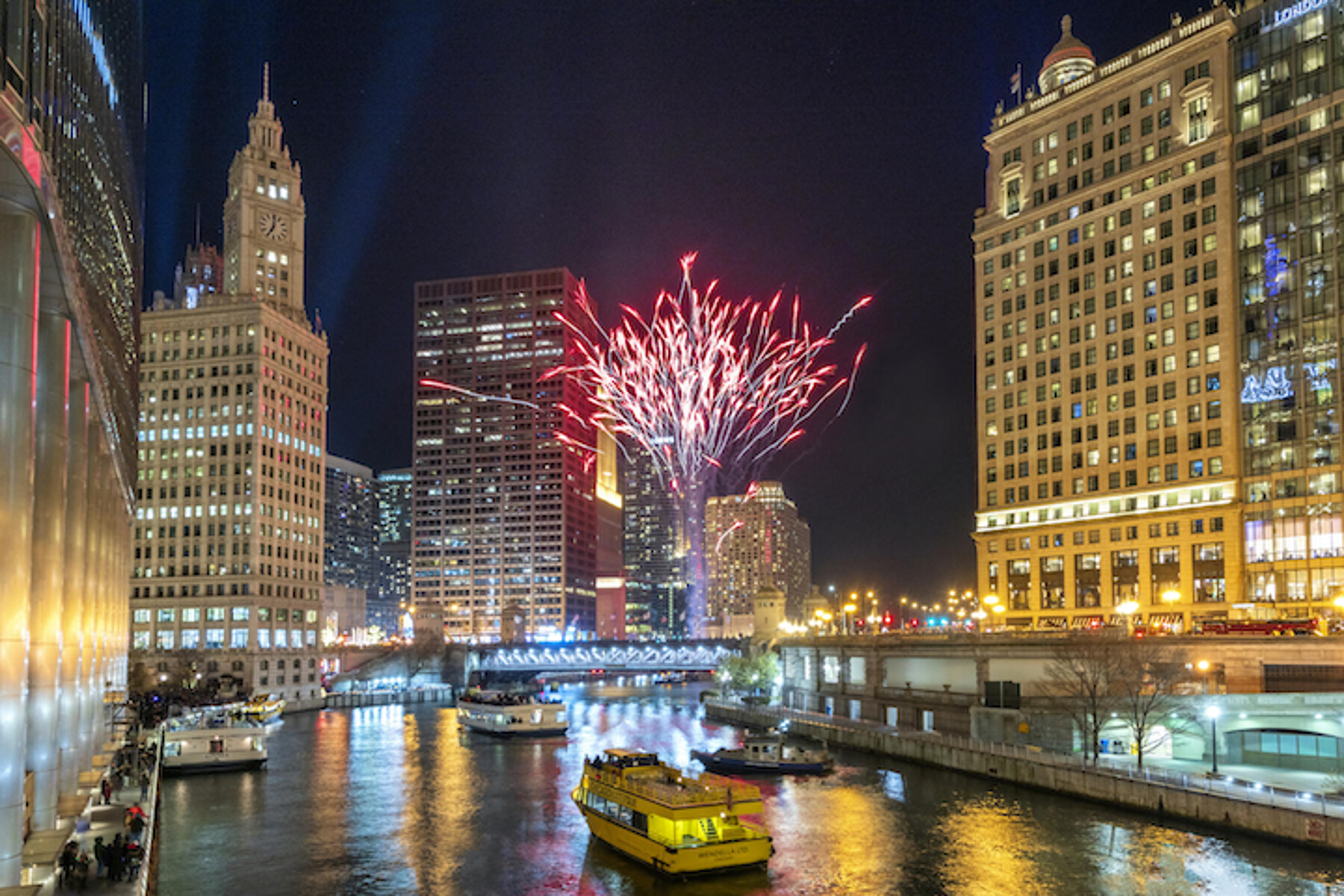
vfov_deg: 61.9
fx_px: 747
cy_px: 448
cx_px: 672
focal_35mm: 20
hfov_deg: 84.0
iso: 200
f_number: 8
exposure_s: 1
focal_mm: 20
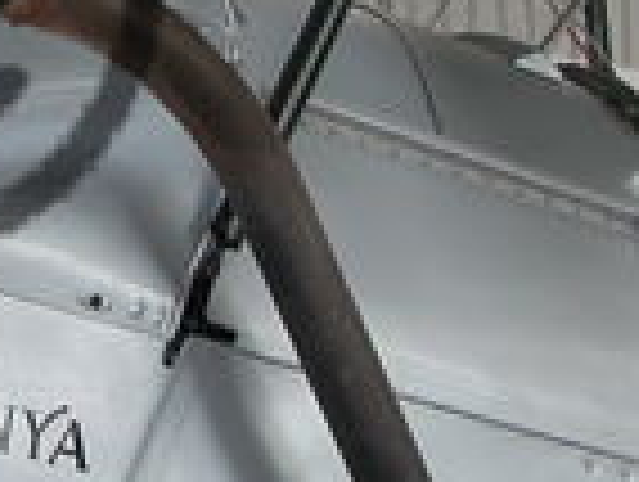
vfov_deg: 6.8
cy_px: -27
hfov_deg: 8.9
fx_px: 4050
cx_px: -140
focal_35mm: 219
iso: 100
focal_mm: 10
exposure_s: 1/50.3
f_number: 2.9
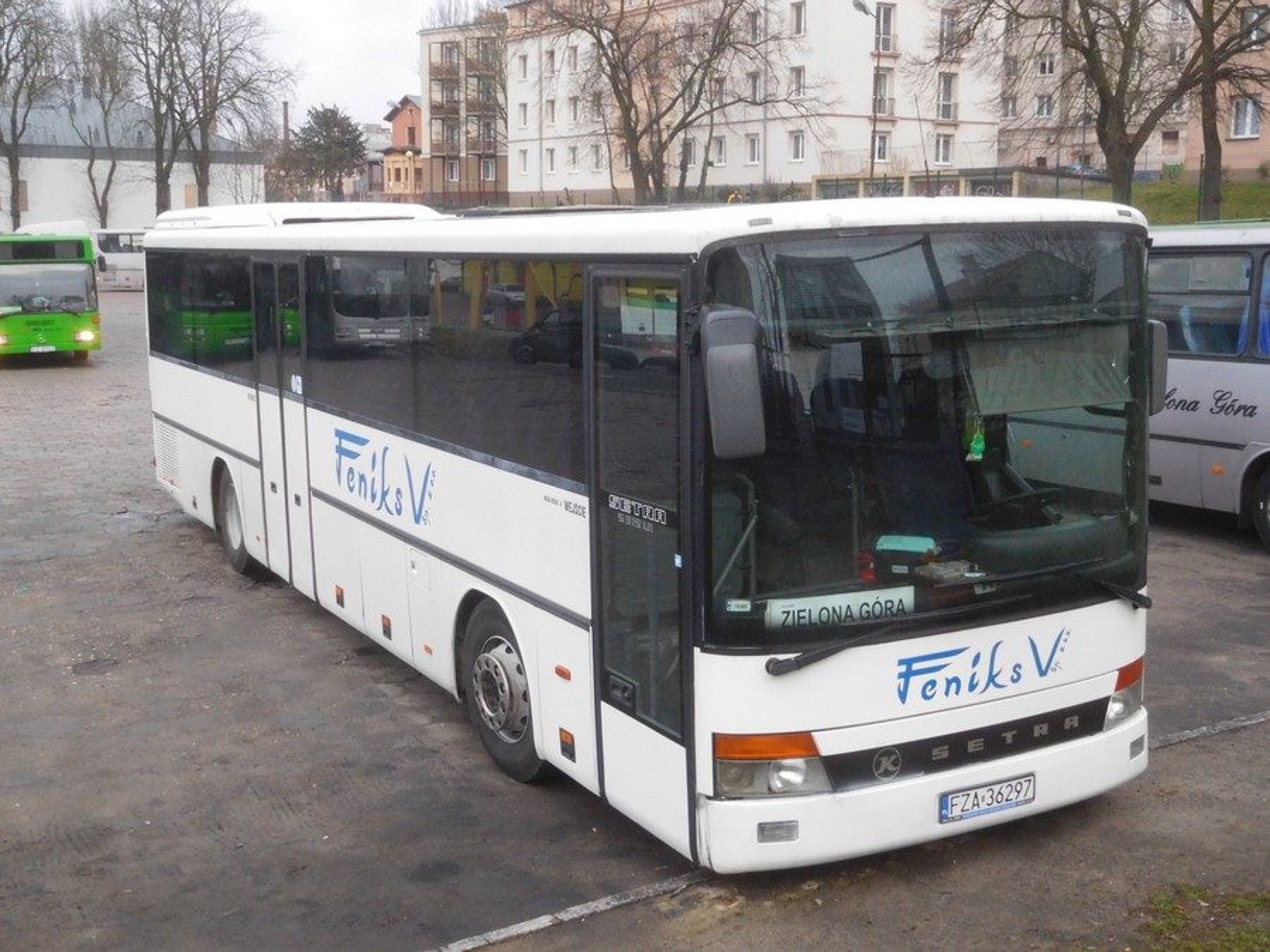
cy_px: 476
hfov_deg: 46.8
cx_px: 635
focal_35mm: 40
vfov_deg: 36.0
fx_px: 1468
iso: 400
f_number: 3.9
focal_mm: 7.1
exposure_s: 1/60
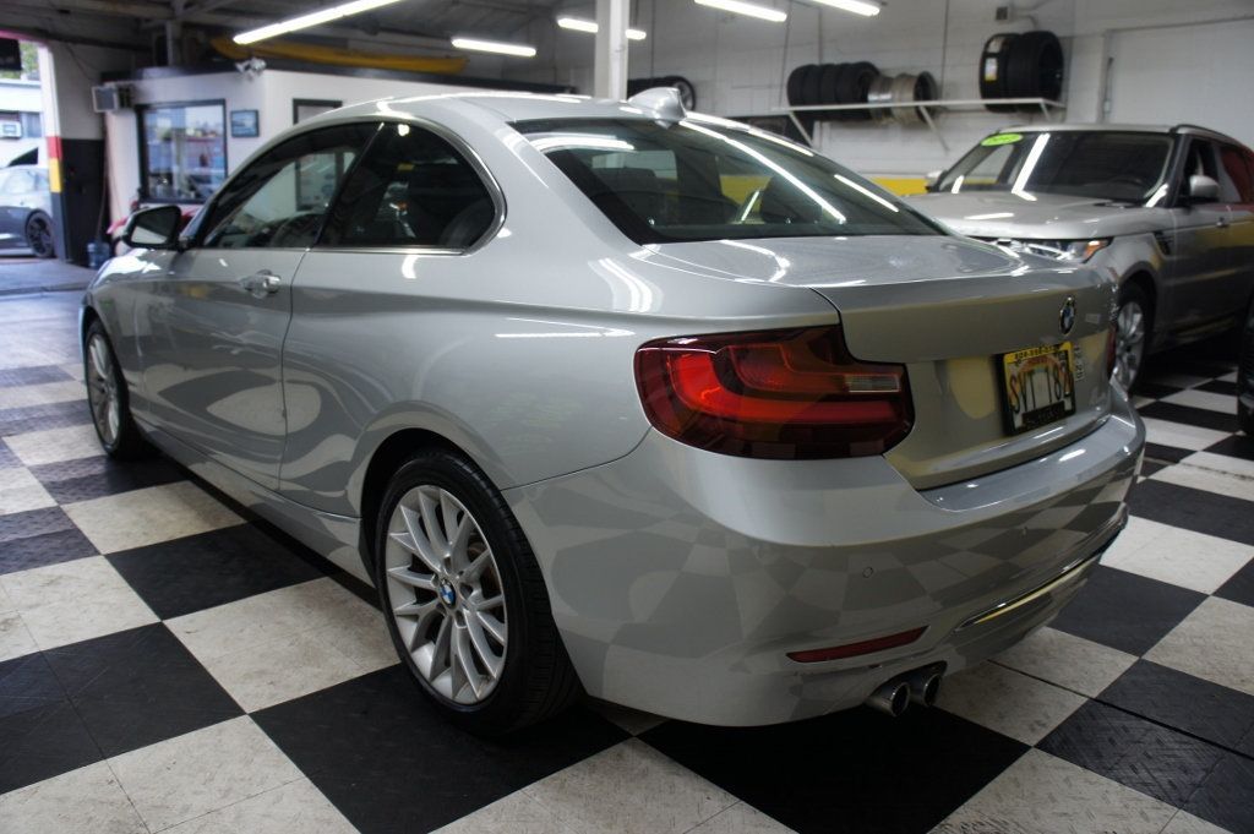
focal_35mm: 27
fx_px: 940
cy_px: 417
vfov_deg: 47.9
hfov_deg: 67.4
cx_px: 627
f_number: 3.5
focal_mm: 18
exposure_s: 1/30
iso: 200
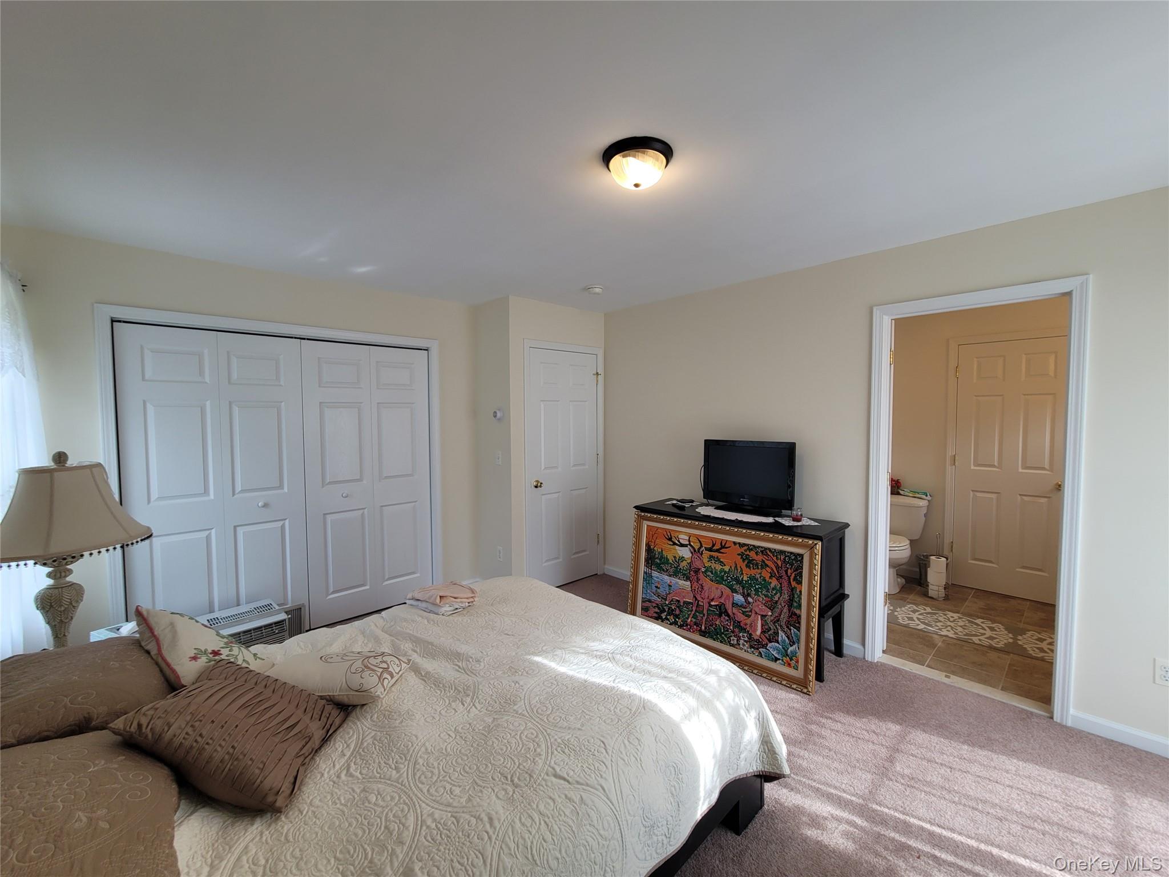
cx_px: 584
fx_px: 439
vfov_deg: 89.9
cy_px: 438
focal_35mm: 13
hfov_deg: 106.2
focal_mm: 2.2
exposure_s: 1/60
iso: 64
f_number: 2.2
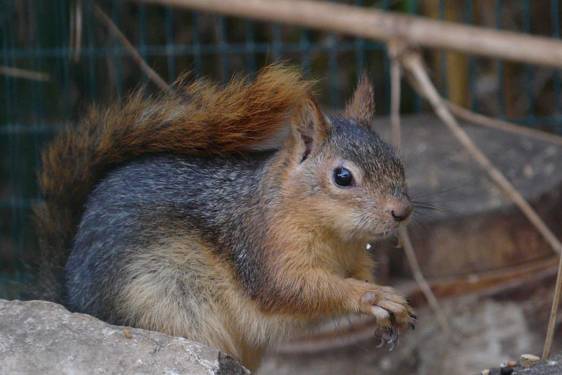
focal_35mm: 439
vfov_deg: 3.1
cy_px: 210
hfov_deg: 4.7
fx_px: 6853
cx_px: 280
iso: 200
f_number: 3.6
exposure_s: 1/30
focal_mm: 41.5
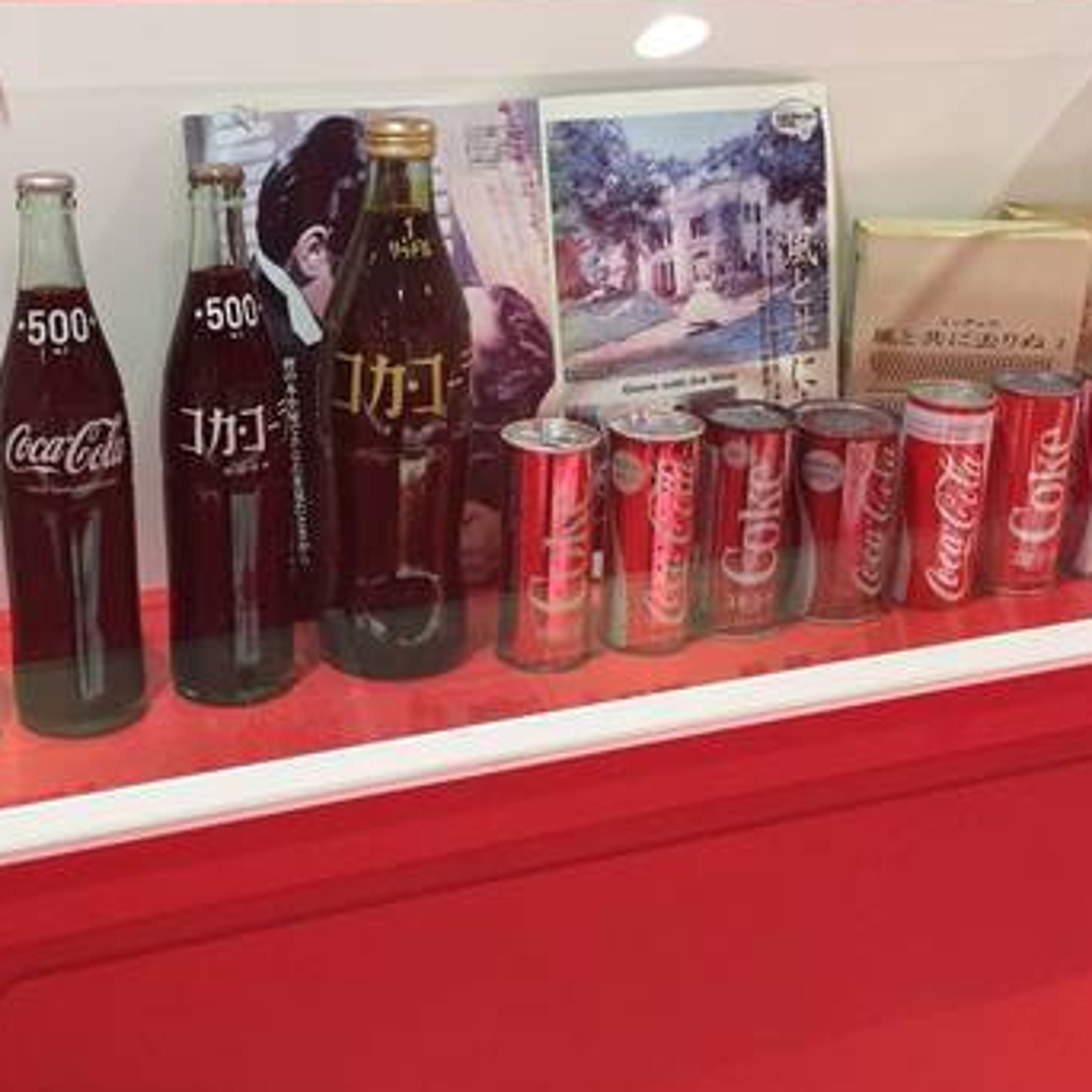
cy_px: 469
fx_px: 1713
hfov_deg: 35.3
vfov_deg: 35.3
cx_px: 447
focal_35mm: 48
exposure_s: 1/30
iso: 125
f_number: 2.2
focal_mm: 4.15
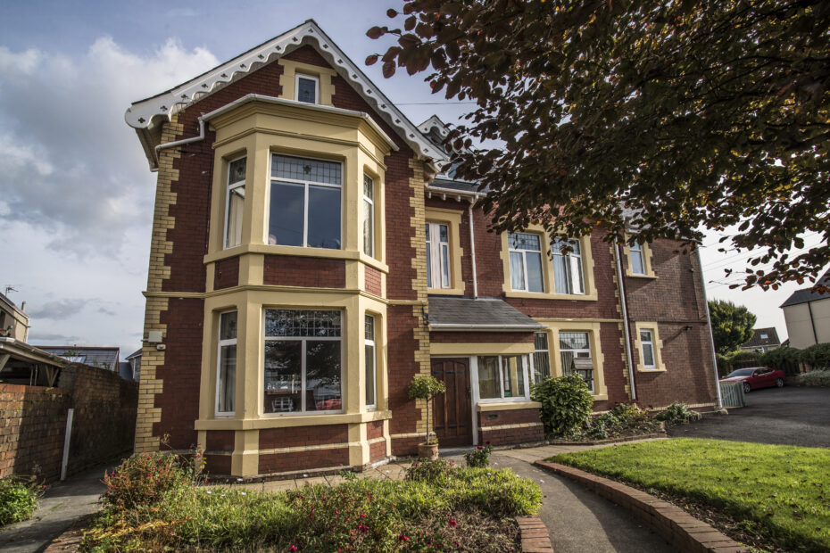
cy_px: 276
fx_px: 392
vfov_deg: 70.4
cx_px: 415
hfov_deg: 93.3
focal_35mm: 17
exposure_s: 1/125
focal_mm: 17
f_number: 11
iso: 100
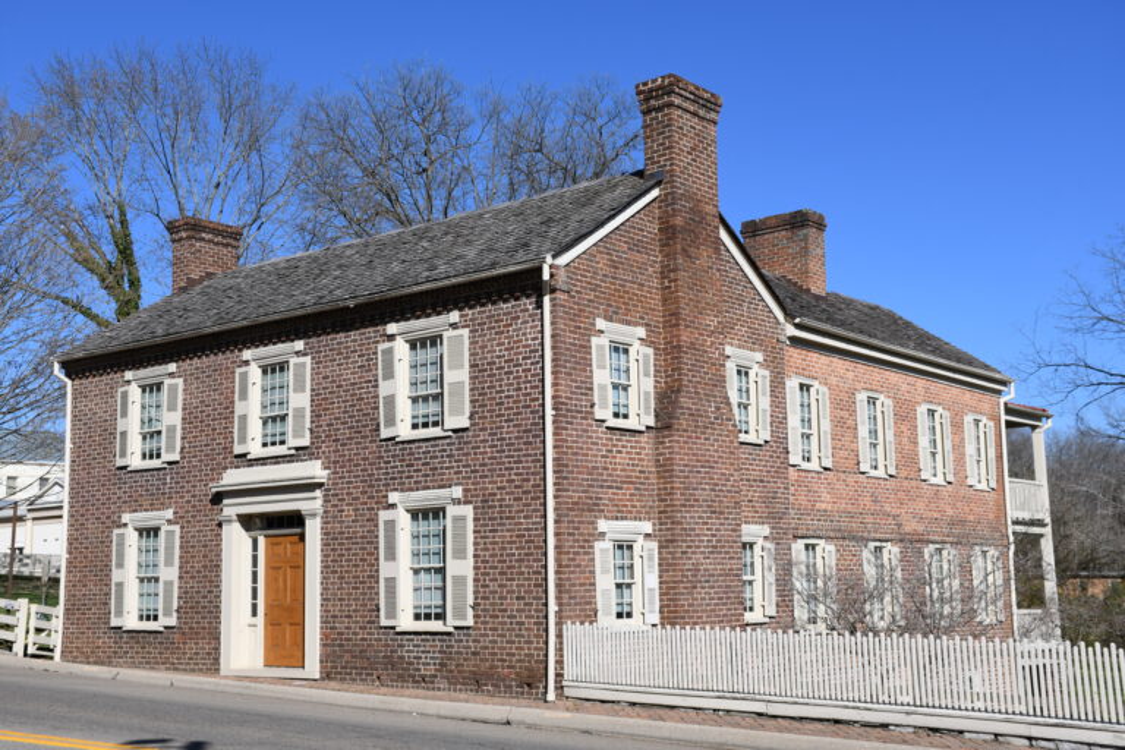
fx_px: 1406
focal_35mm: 45
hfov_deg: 43.6
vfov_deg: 29.9
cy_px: 375
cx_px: 562
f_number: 9
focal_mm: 30
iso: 100
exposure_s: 1/320
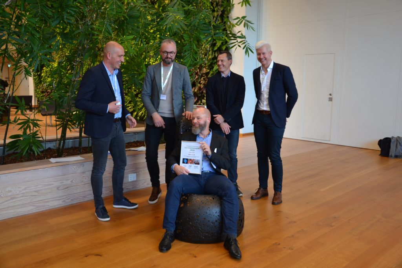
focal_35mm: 33
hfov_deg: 57.2
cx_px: 201
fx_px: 369
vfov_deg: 40.0
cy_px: 134
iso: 400
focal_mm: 22
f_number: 3.8
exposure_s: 1/40
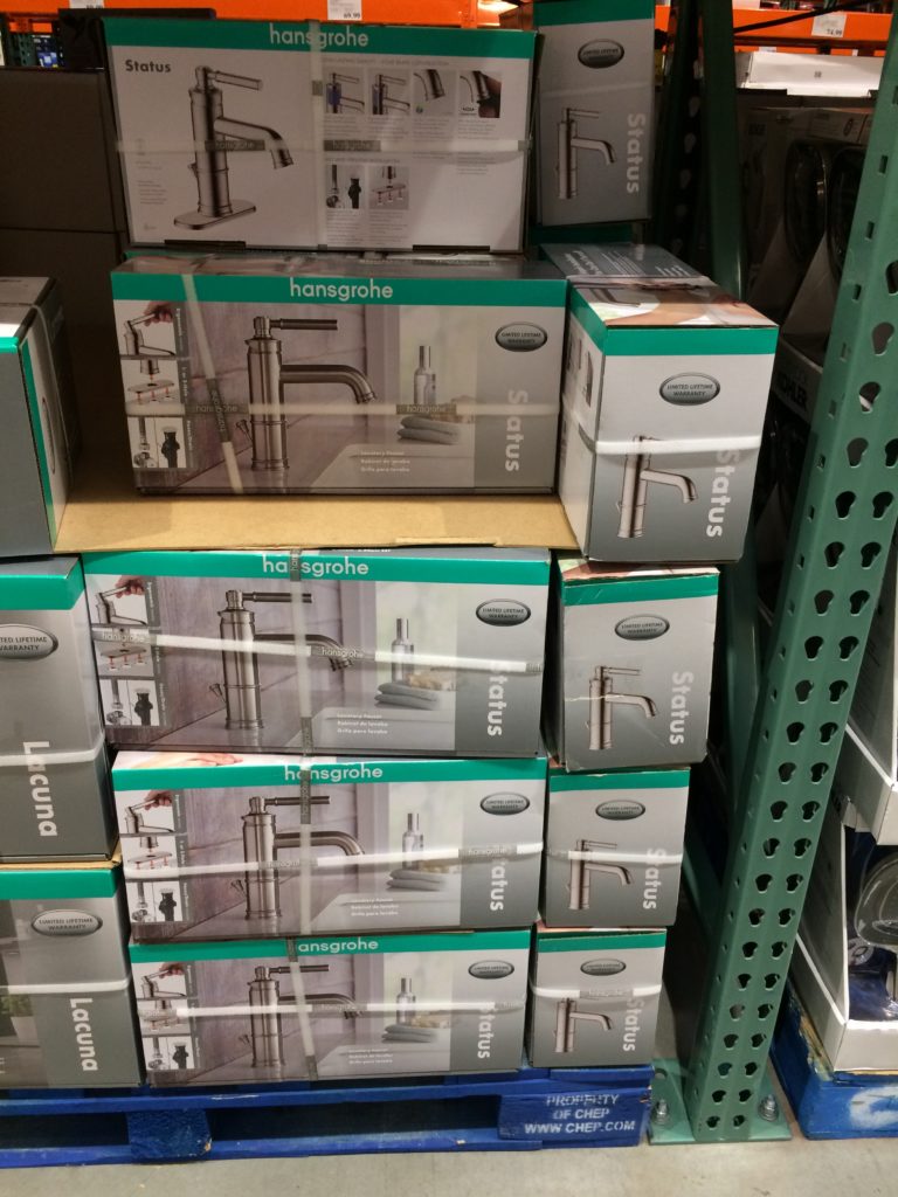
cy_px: 598
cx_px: 449
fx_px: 1003
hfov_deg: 48.2
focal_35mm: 29
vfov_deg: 61.7
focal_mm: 4.15
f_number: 2.2
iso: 125
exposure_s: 1/30
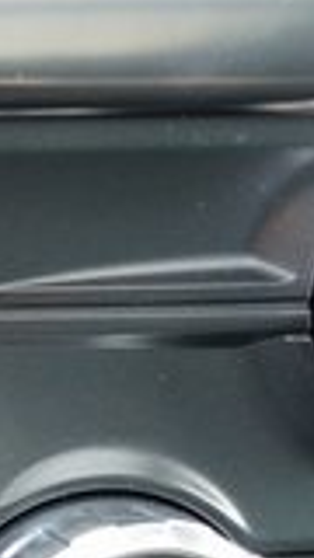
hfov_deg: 7.6
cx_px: -461
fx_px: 2176
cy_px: 528
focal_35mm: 147
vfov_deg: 14.4
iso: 800
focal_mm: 35
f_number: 4
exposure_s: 1/60
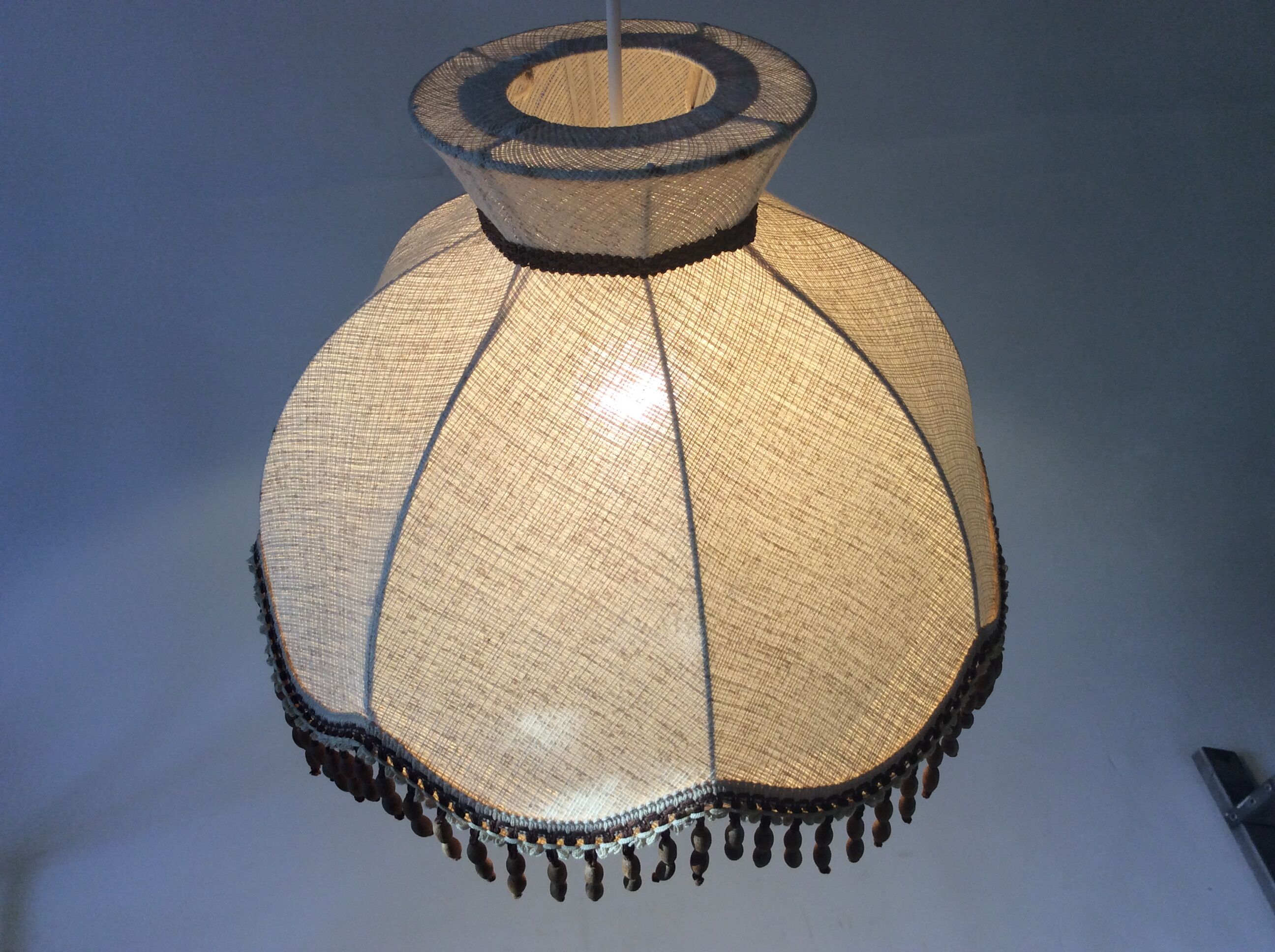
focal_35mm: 32
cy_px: 476
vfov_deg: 44.1
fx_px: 1177
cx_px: 638
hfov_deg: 56.9
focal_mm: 3.3
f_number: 2.4
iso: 40
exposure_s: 1/100
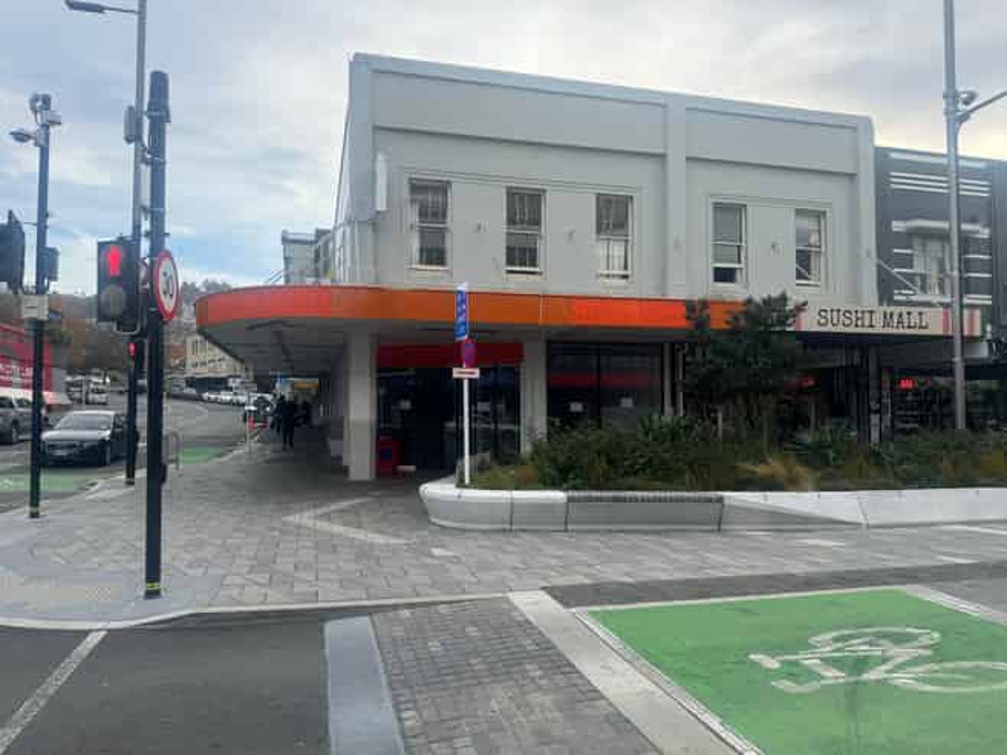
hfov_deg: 71.6
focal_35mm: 24
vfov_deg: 56.8
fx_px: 698
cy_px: 378
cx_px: 504
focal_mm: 6.76
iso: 80
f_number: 1.78
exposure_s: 1/1366
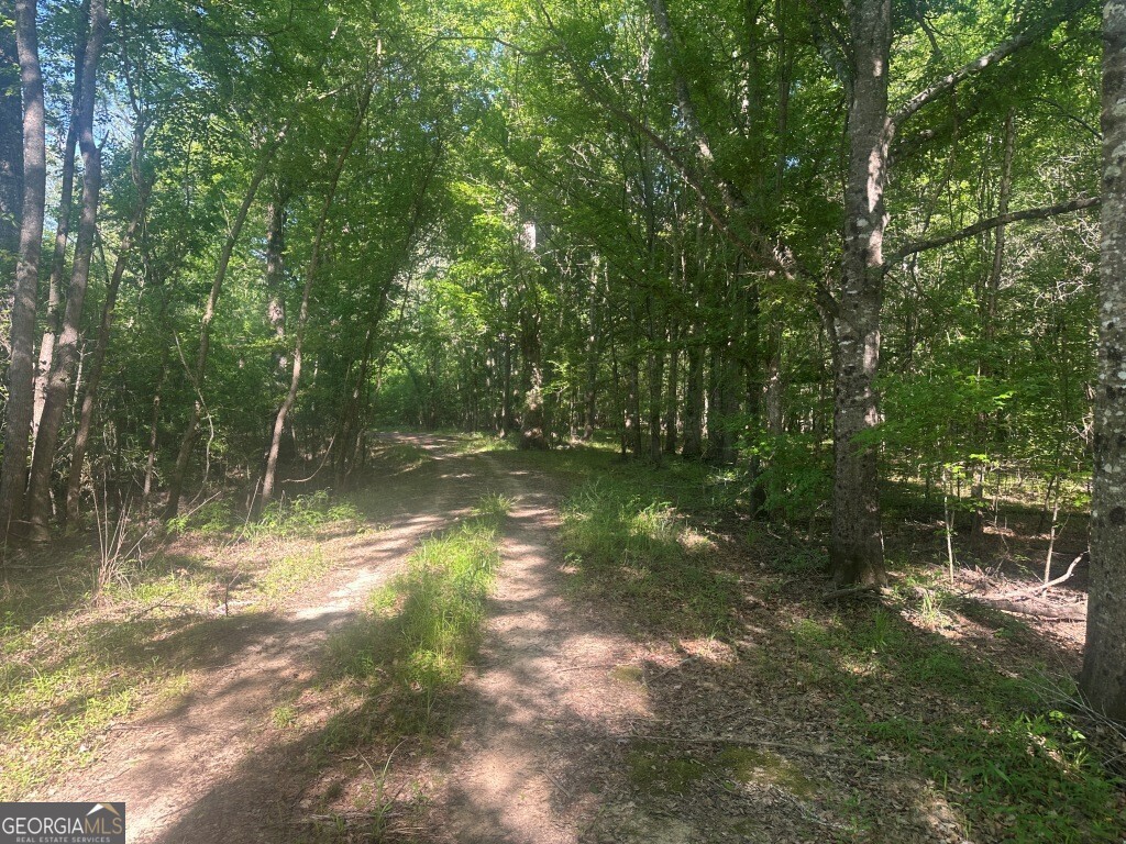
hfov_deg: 71.6
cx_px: 563
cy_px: 422
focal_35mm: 24
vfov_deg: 56.8
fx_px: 781
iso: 80
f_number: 1.78
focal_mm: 6.86
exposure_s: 1/276
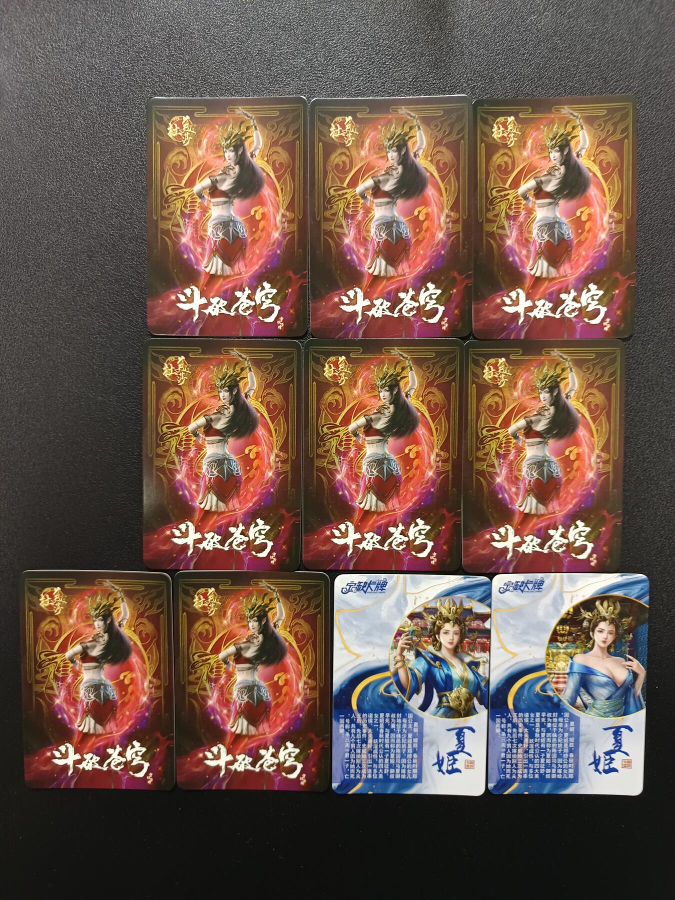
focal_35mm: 24
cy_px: 450
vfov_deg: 71.6
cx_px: 338
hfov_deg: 56.8
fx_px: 624
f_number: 1.7
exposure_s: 1/25
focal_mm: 5.31
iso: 1137
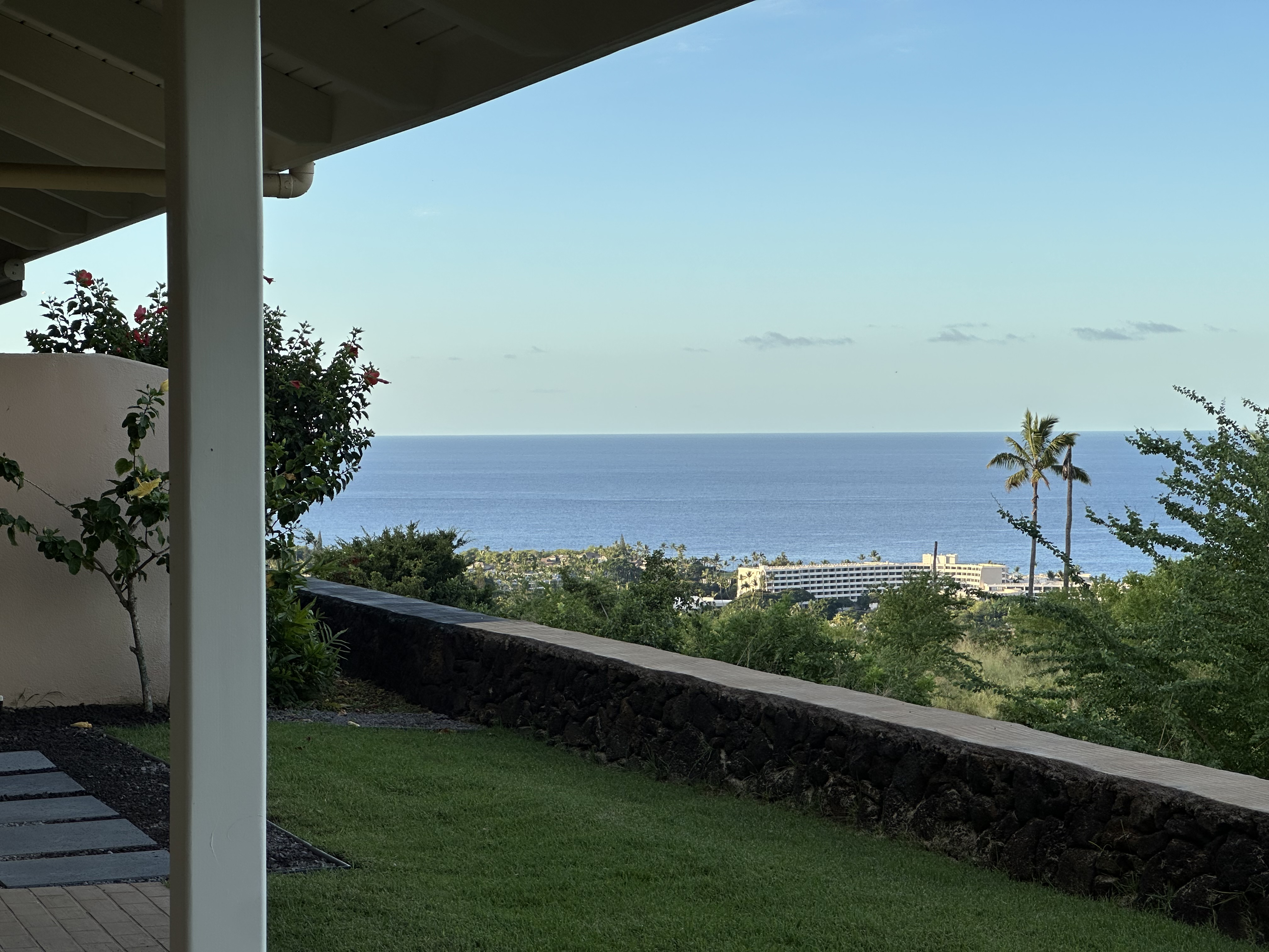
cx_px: 634
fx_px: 2823
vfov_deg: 19.1
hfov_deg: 25.3
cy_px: 476
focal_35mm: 77
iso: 32
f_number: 2.8
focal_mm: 9
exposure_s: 1/319
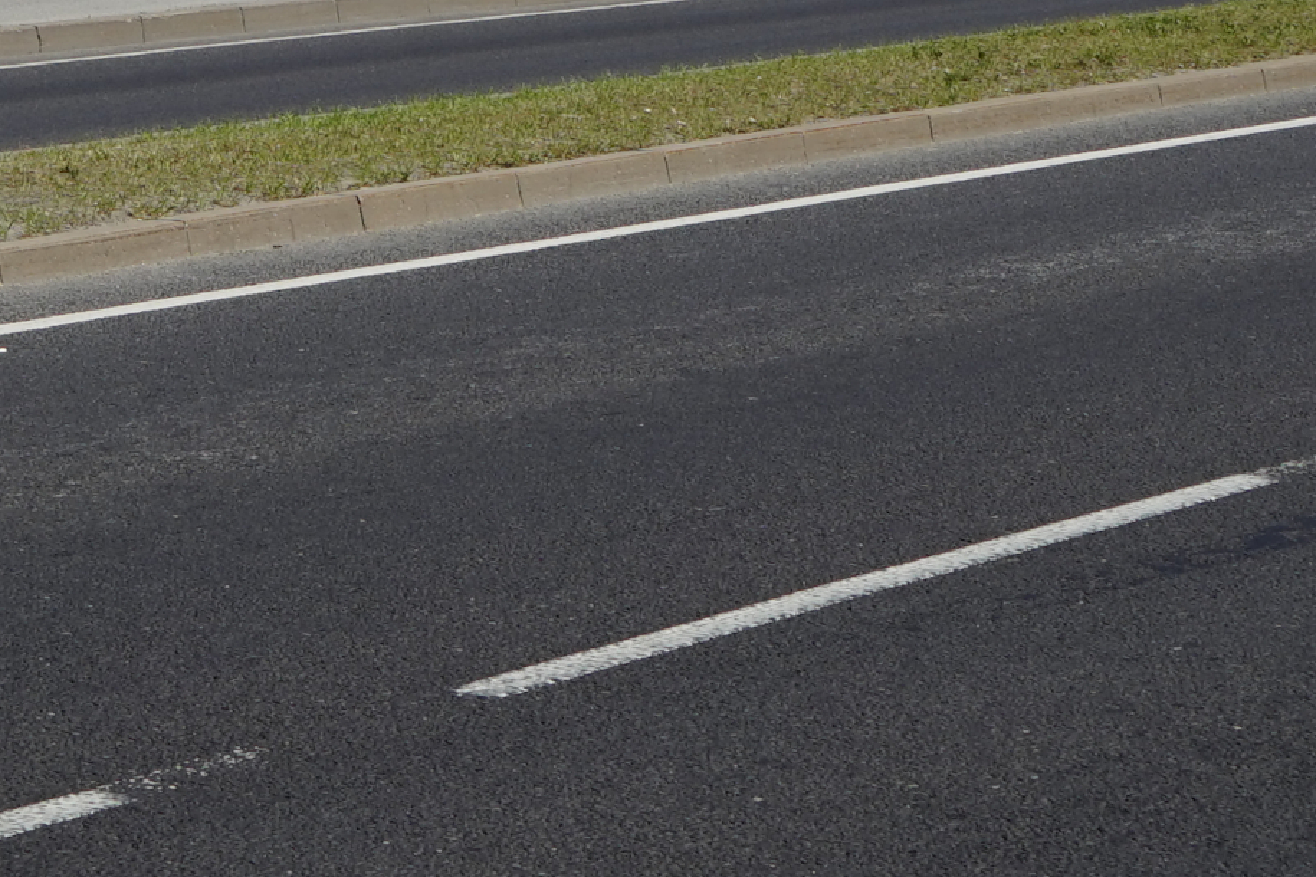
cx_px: -164
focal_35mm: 122
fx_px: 4459
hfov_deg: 16.3
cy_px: -621
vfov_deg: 10.6
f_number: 11
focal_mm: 31
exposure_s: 1/250
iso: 100
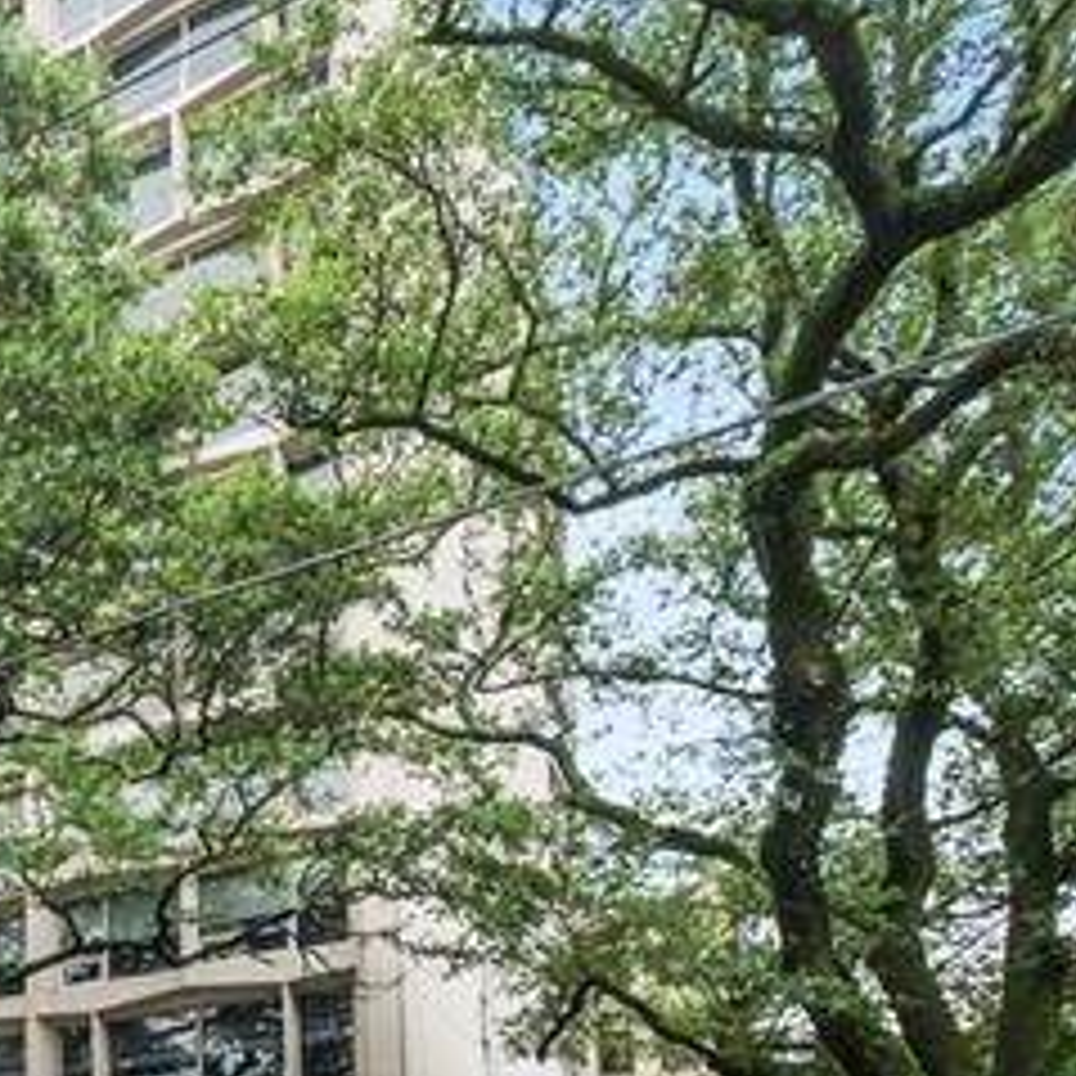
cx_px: -288
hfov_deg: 32.1
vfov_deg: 40.9
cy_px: 558
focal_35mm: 41
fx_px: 1442
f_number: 9
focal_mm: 12
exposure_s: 1/40
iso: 100
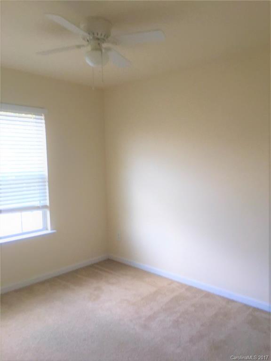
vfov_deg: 61.7
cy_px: 180
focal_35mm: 29
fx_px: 303
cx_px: 136
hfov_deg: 48.2
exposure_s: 1/30
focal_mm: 4.15
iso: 32
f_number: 2.2
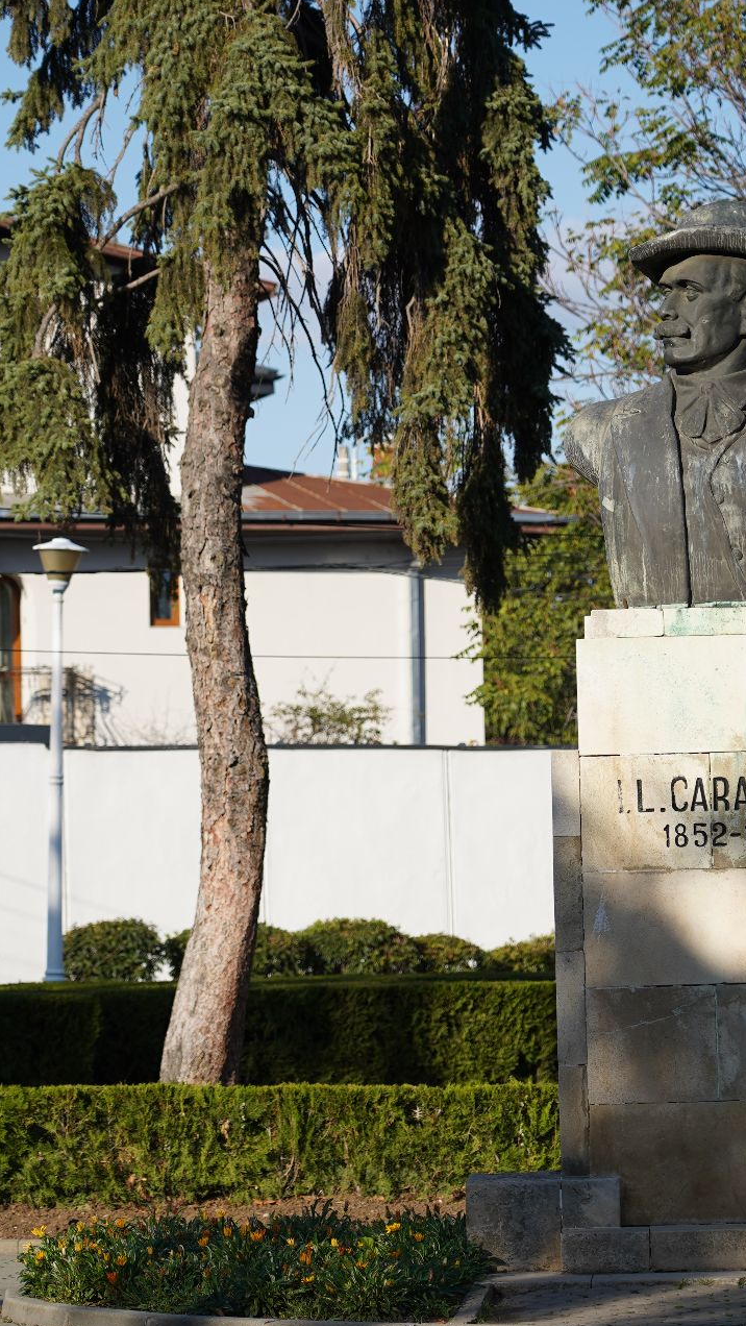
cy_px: 664
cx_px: 448
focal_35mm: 147
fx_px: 5167
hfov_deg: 8.3
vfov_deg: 14.6
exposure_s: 1/800
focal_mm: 93
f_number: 4
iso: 100
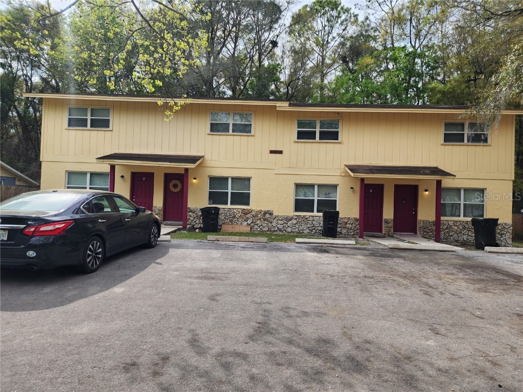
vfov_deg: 58.9
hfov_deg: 73.9
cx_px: 262
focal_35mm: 23
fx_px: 347
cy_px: 196
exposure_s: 1/538
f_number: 1.8
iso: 12
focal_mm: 6.4
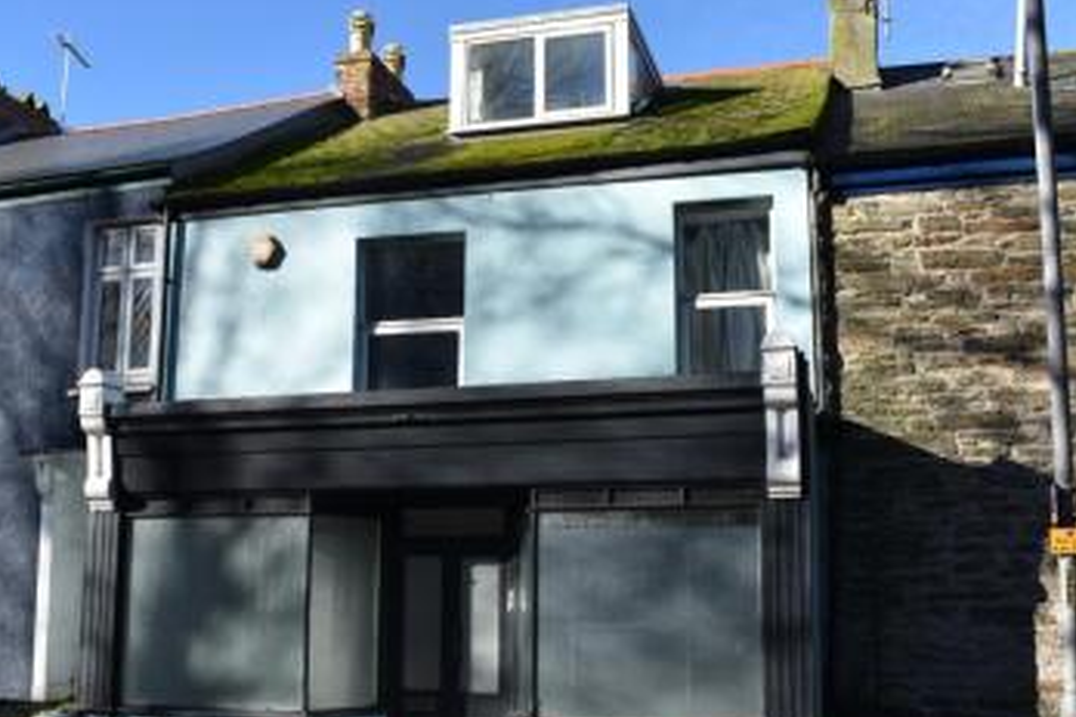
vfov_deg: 32.6
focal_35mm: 41
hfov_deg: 47.4
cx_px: 507
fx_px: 1225
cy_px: 409
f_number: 8
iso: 140
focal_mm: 20
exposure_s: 1/250
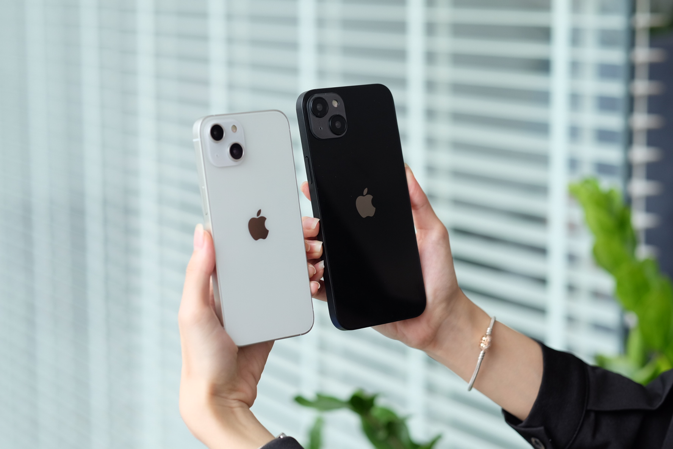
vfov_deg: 16.3
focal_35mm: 84
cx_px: 336
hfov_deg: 24.2
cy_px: 224
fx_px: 1570
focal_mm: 56
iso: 400
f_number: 3.2
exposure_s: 1/320
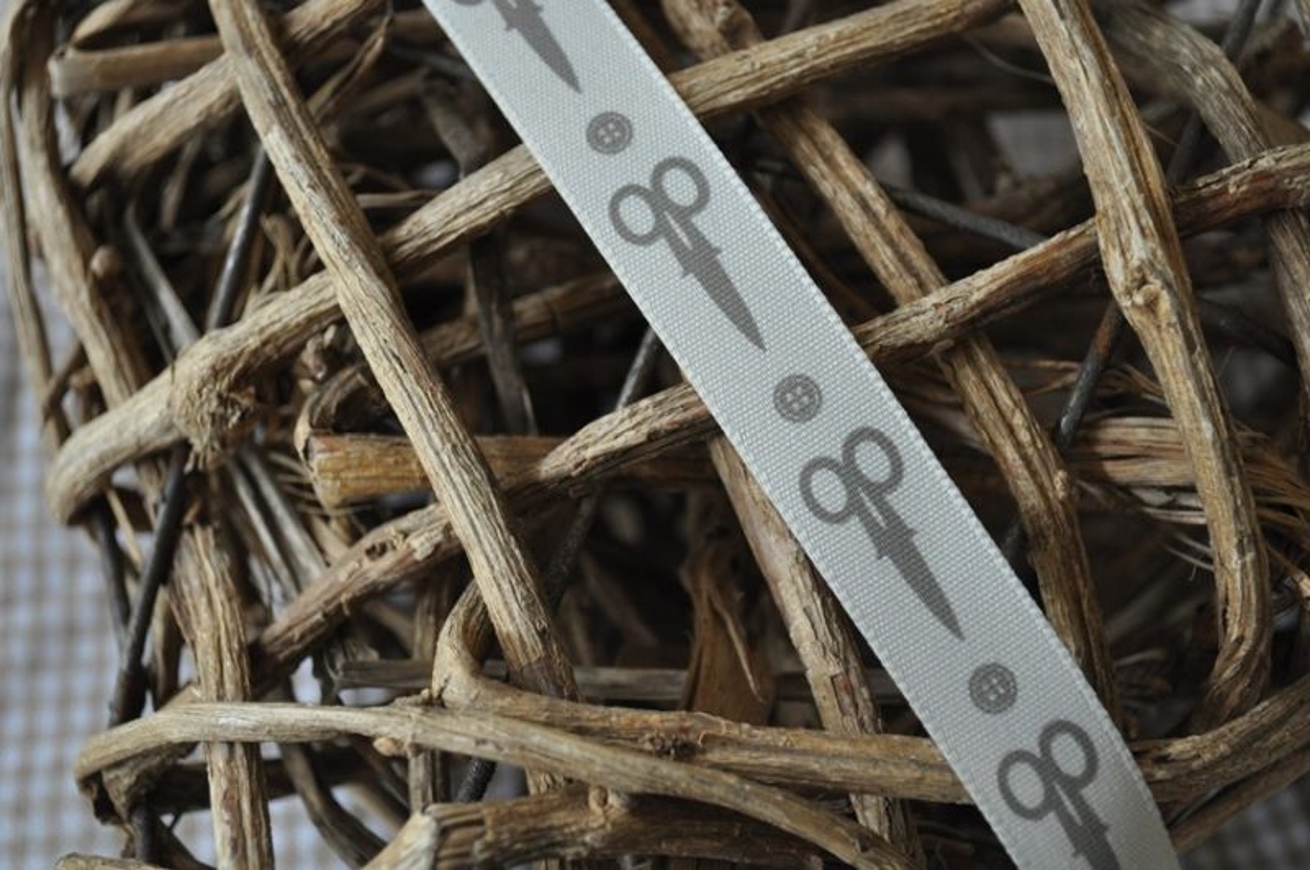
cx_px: 655
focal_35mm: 54
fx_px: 1962
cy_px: 435
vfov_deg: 25.0
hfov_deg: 36.9
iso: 800
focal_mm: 36
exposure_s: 1/60
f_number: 5
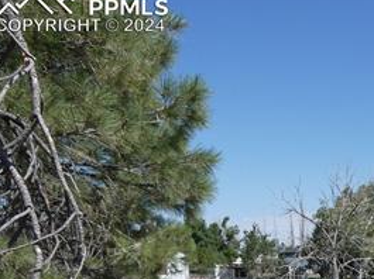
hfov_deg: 29.0
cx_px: 443
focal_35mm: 58
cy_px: 321
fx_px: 626
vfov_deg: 23.4
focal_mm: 4.3
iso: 80
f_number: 3.5
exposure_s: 1/1000
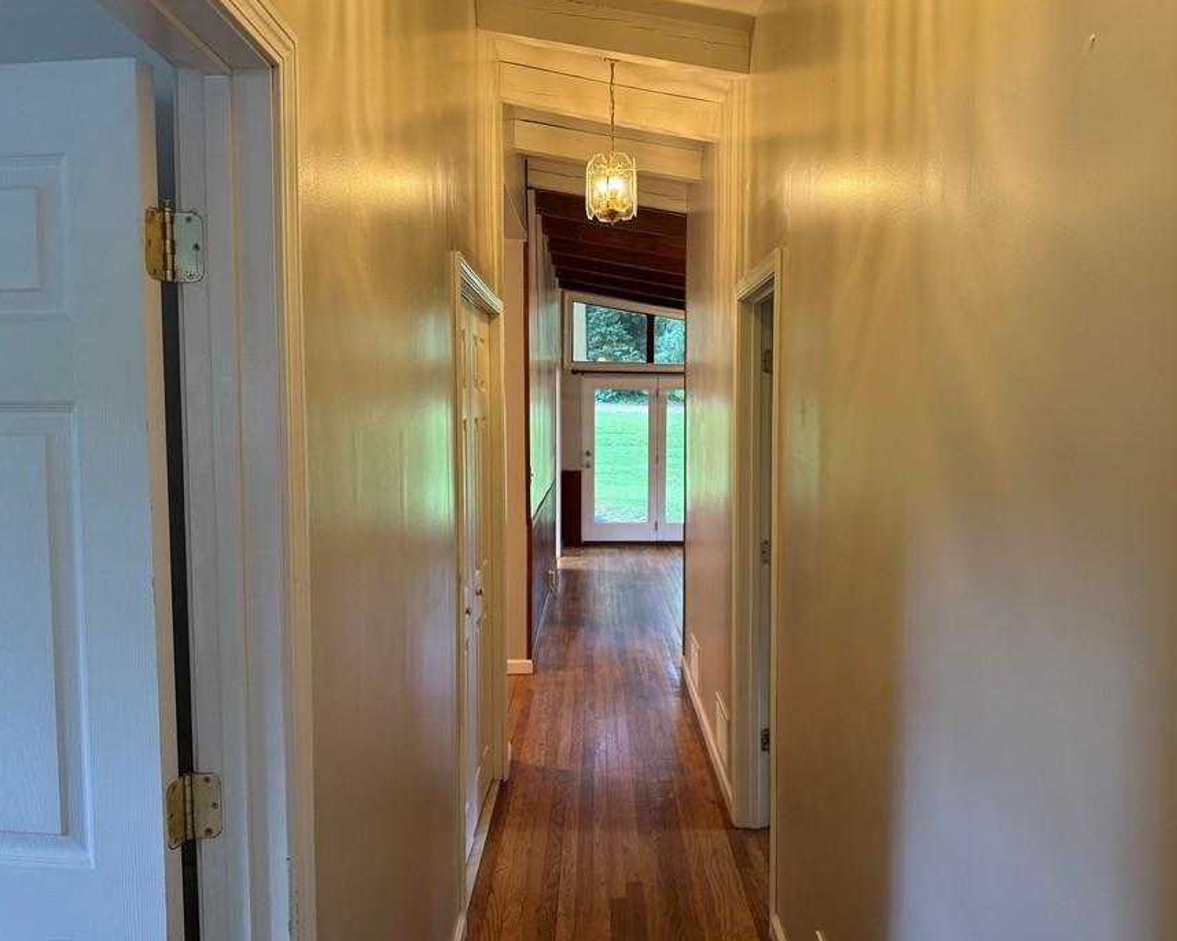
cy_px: 481
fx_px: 975
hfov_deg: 62.1
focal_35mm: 28
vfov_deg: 51.5
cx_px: 639
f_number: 1.78
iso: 160
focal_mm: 6.76
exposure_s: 1/60
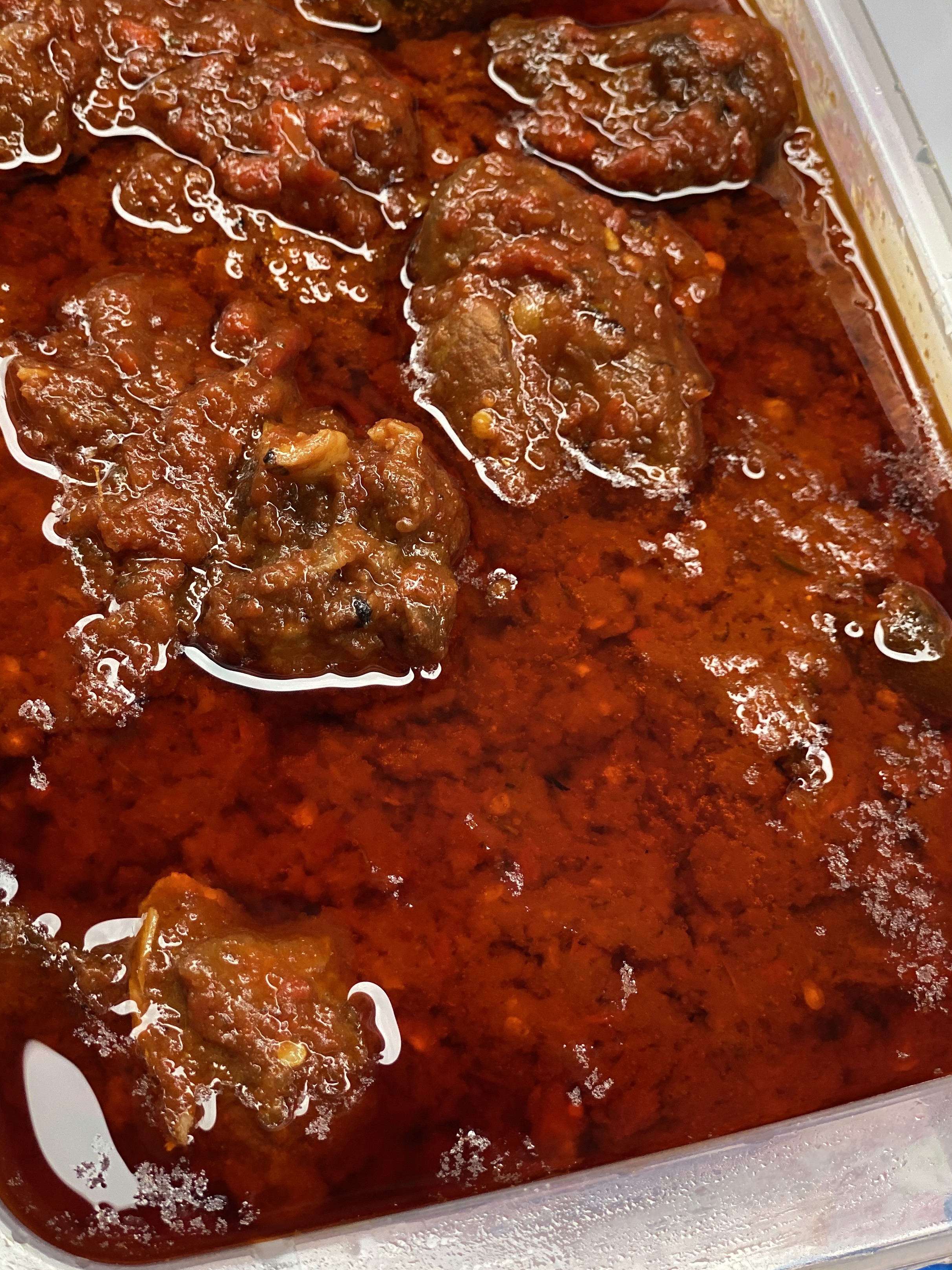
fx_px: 2384
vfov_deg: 29.8
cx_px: 393
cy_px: 559
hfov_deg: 22.6
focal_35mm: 65
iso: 50
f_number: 2
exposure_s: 1/122
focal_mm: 6
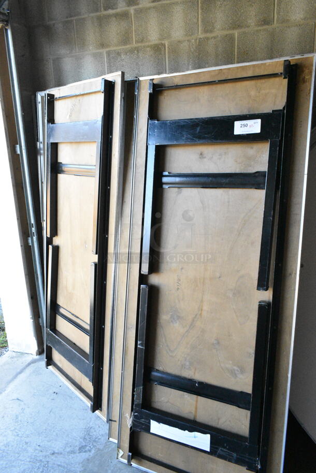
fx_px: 355
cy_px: 236
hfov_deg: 48.0
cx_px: 158
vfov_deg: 67.3
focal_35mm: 27
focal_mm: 18
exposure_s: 1/320
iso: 6400
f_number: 9
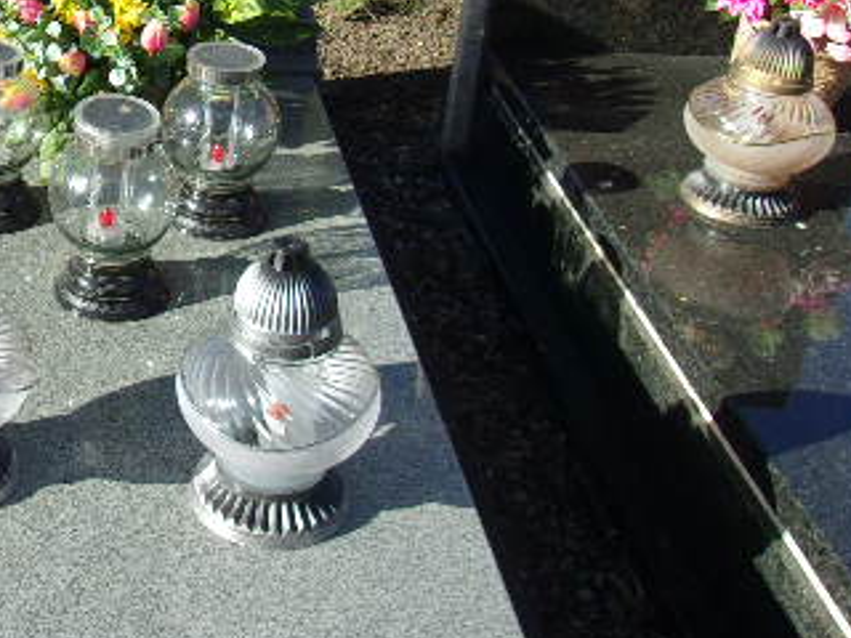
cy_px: 122
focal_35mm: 54
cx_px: 80
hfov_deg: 33.6
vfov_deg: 26.5
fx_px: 1328
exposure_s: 1/50
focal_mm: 4.9
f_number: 10.4
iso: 80
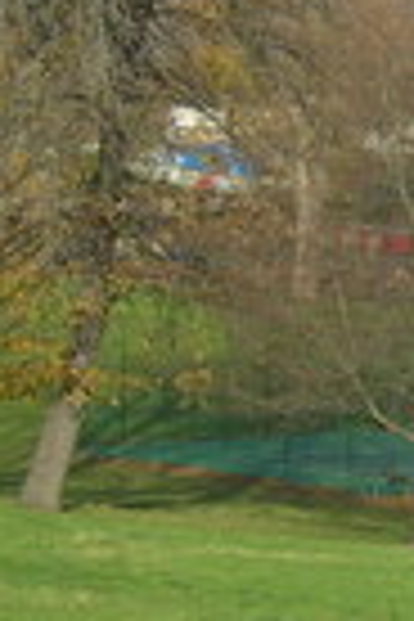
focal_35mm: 295
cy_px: 369
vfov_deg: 7.0
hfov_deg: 4.5
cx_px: 1179
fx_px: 5088
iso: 50
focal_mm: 12.7
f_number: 5.9
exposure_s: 1/196
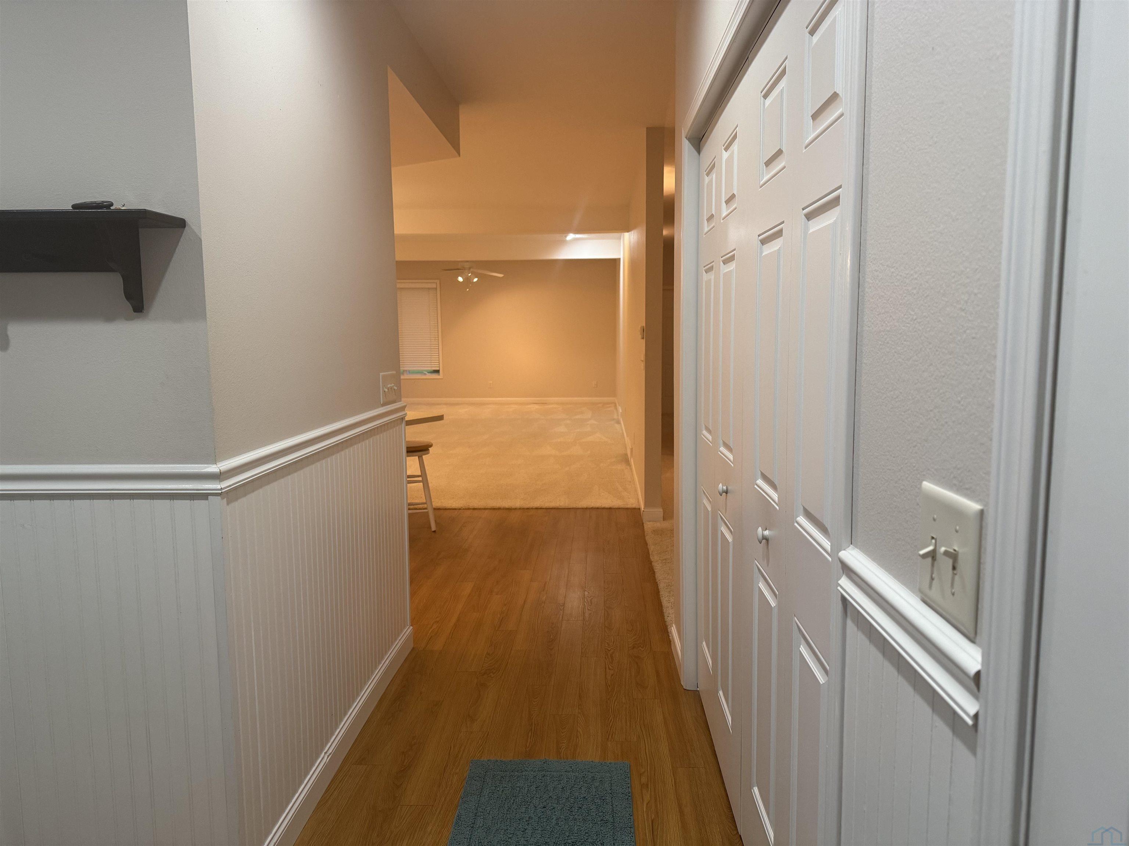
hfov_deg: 71.6
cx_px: 564
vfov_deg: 56.8
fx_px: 783
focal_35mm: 24
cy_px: 423
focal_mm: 6.76
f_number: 1.78
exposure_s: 1/60
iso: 160
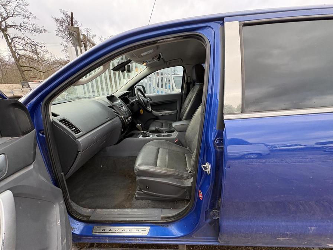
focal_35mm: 14
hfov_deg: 102.1
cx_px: 166
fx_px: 135
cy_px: 125
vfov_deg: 85.7
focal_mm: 2.22
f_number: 2.2
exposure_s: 1/99
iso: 125
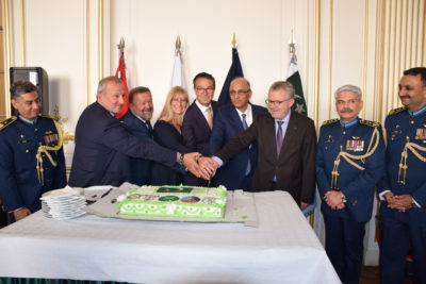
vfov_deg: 48.0
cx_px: 213
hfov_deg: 67.4
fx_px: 320
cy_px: 142
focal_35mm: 27
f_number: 5
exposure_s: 1/100
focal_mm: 18
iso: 800
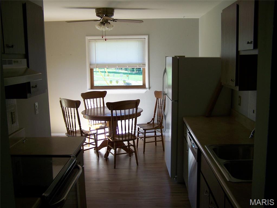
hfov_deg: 48.9
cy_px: 104
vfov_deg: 37.8
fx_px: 304
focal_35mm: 38
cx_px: 138
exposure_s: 1/100
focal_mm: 6.3
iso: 80
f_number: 2.8
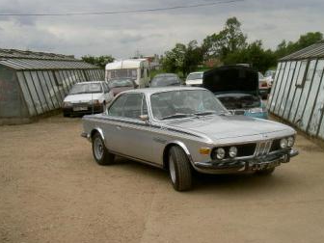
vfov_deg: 27.9
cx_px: 198
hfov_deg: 36.7
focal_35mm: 52
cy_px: 93
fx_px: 487
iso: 100
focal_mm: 8
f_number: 4.7
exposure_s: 1/625
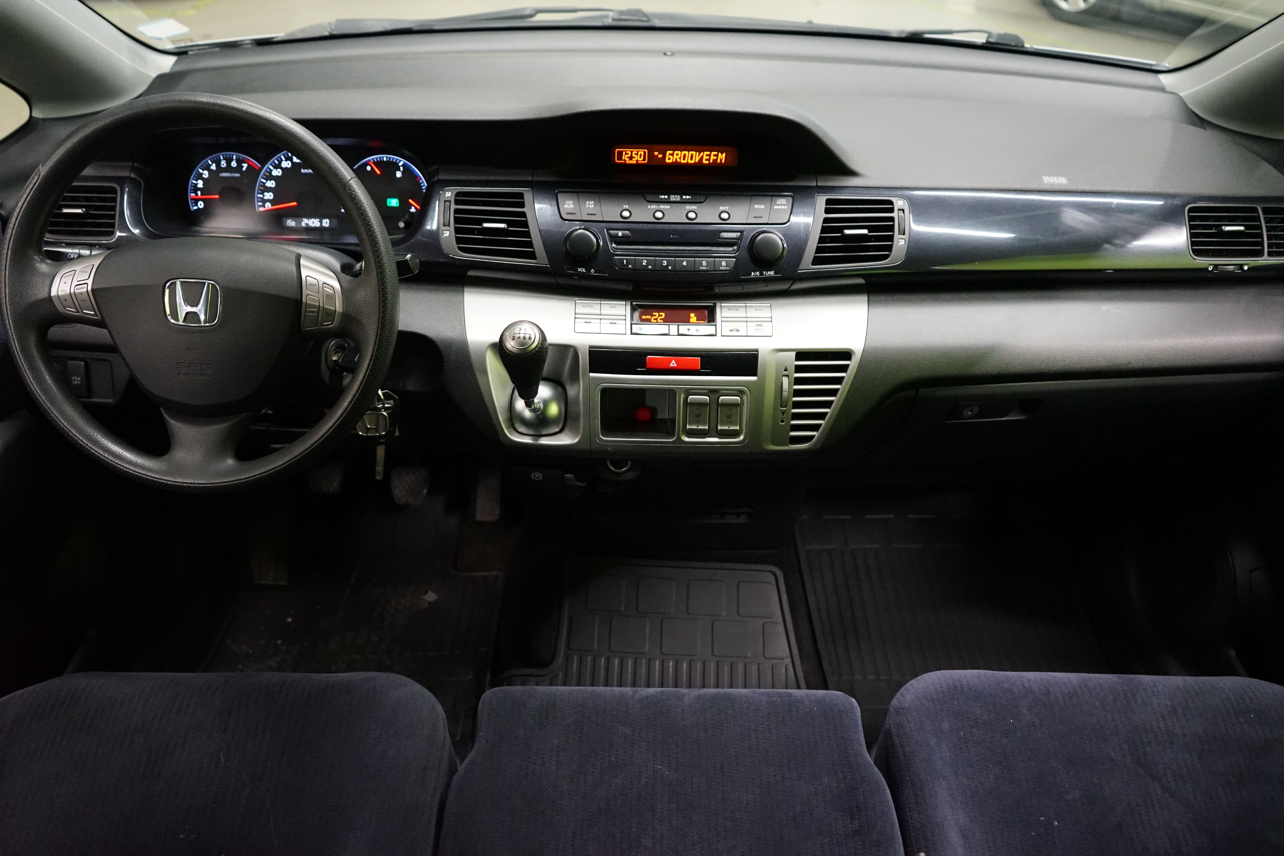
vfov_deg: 46.4
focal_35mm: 28
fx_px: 999
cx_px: 642
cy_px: 428
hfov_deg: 65.5
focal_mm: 28
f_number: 3.5
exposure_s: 1/160
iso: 5000
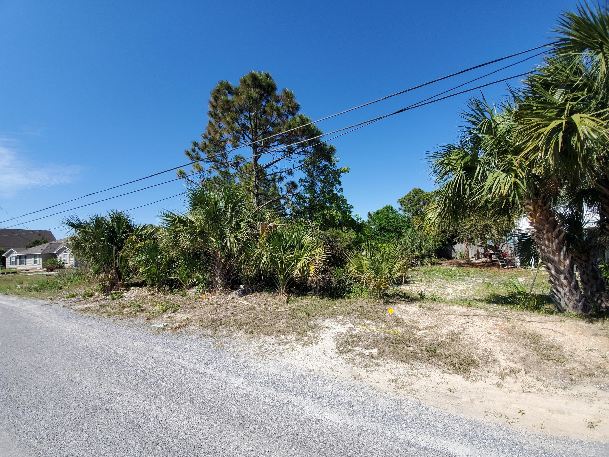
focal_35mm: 13
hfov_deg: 106.2
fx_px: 229
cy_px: 228
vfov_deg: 89.9
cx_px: 304
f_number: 2.2
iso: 50
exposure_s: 1/968
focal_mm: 1.8
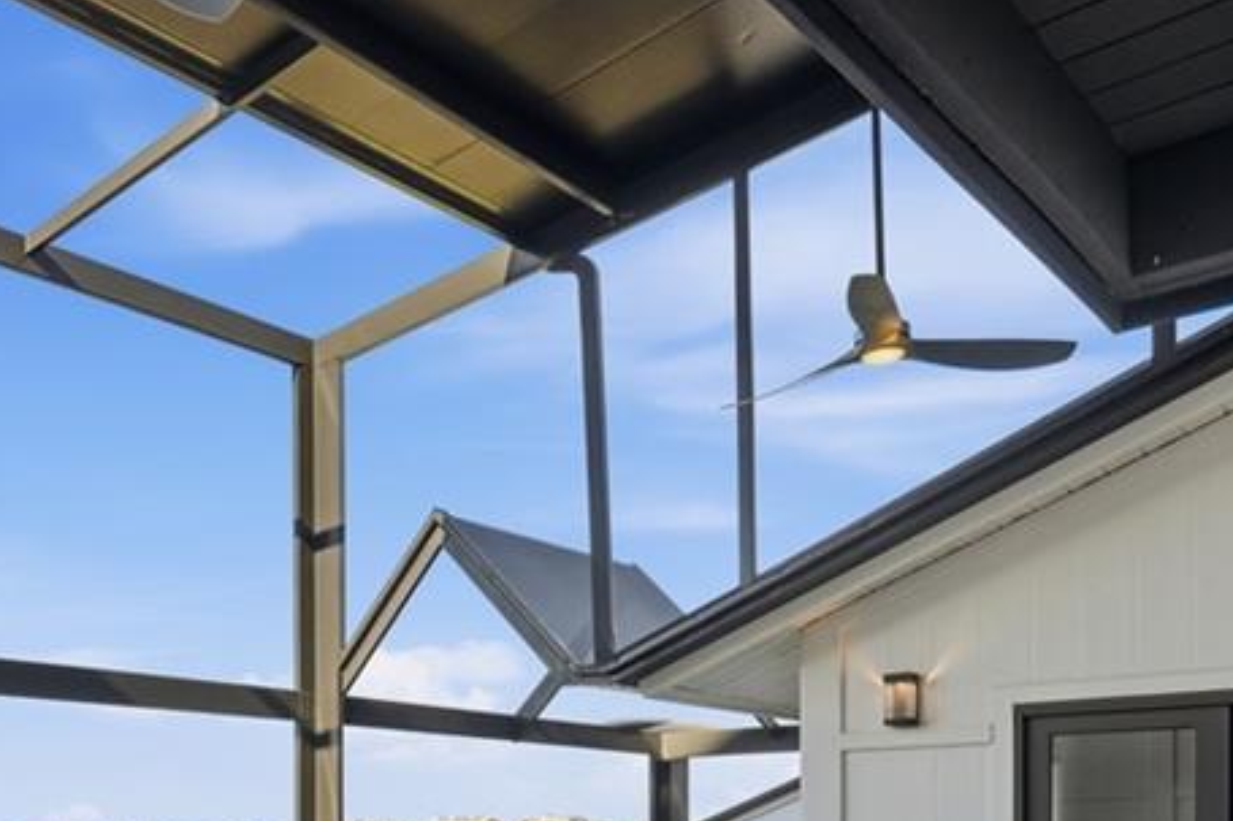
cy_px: 871
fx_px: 1232
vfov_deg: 32.9
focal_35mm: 36
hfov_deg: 47.5
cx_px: 114
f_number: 9
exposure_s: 1/800
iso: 400
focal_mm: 16
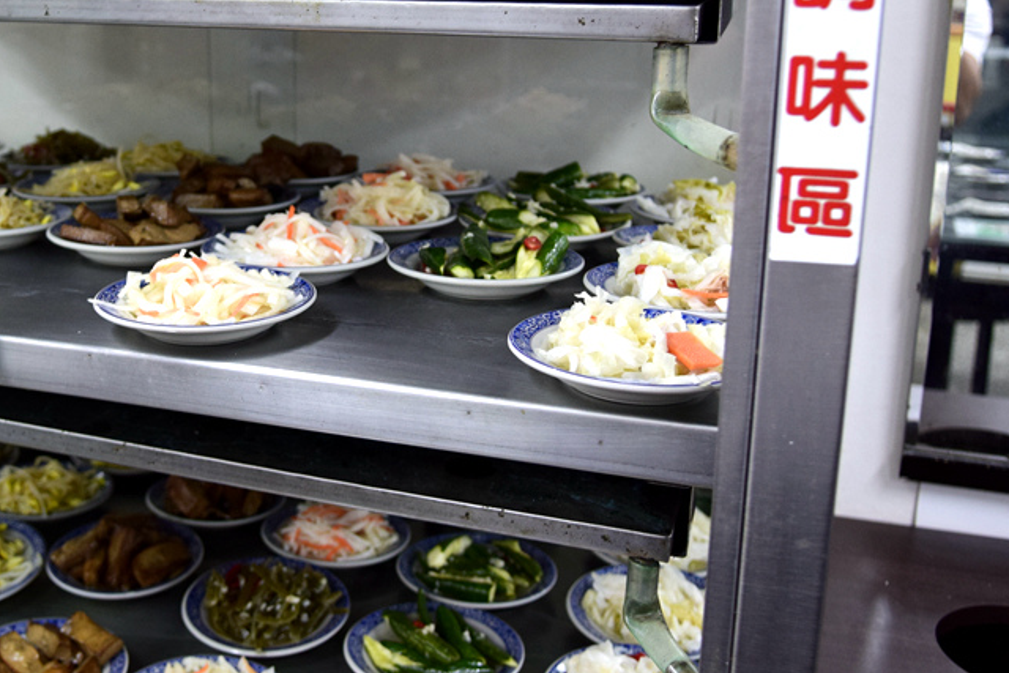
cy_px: 247
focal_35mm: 41
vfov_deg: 32.6
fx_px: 1144
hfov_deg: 46.6
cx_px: 314
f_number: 2.8
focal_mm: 17
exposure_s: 1/100
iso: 800
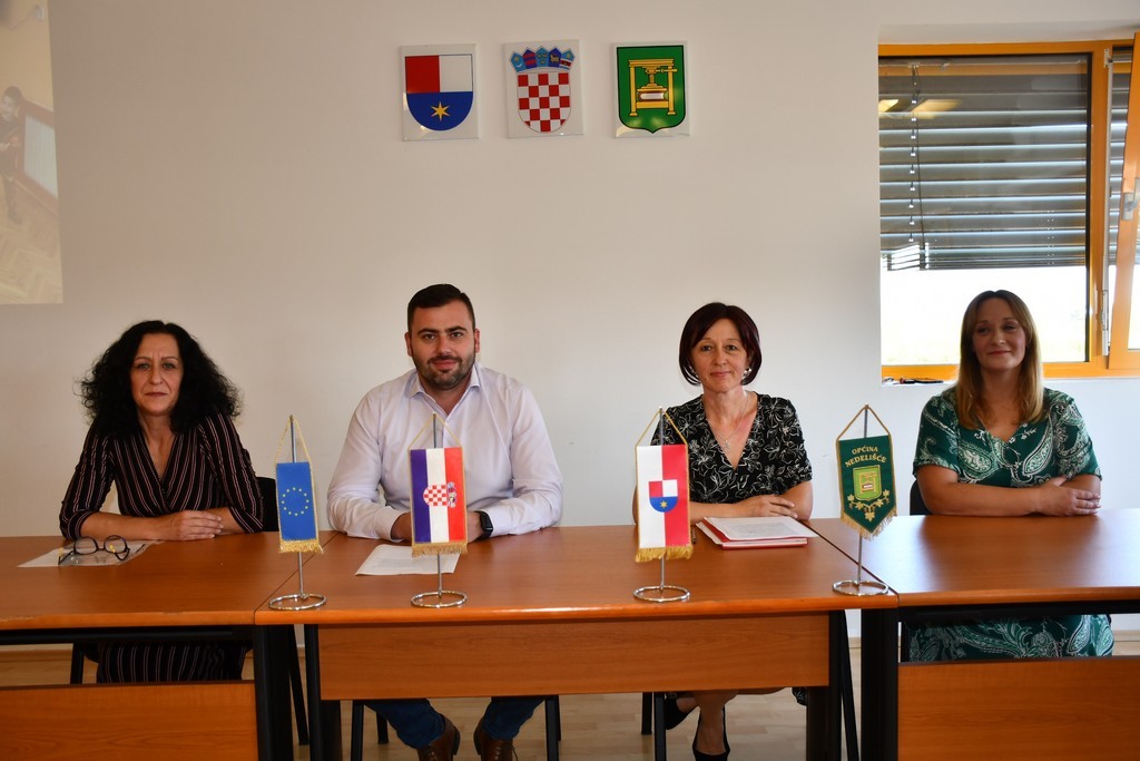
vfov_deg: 40.0
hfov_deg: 57.2
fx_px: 1045
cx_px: 570
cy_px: 380
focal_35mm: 33
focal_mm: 22
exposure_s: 1/125
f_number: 3.5
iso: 400
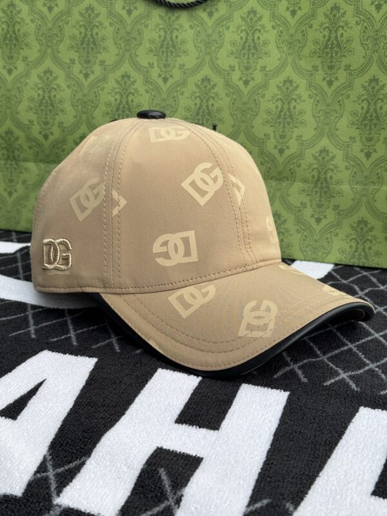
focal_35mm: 48
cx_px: 194
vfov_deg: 39.7
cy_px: 258
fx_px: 716
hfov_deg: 30.3
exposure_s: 1/1818
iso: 64
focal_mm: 6.76
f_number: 1.78
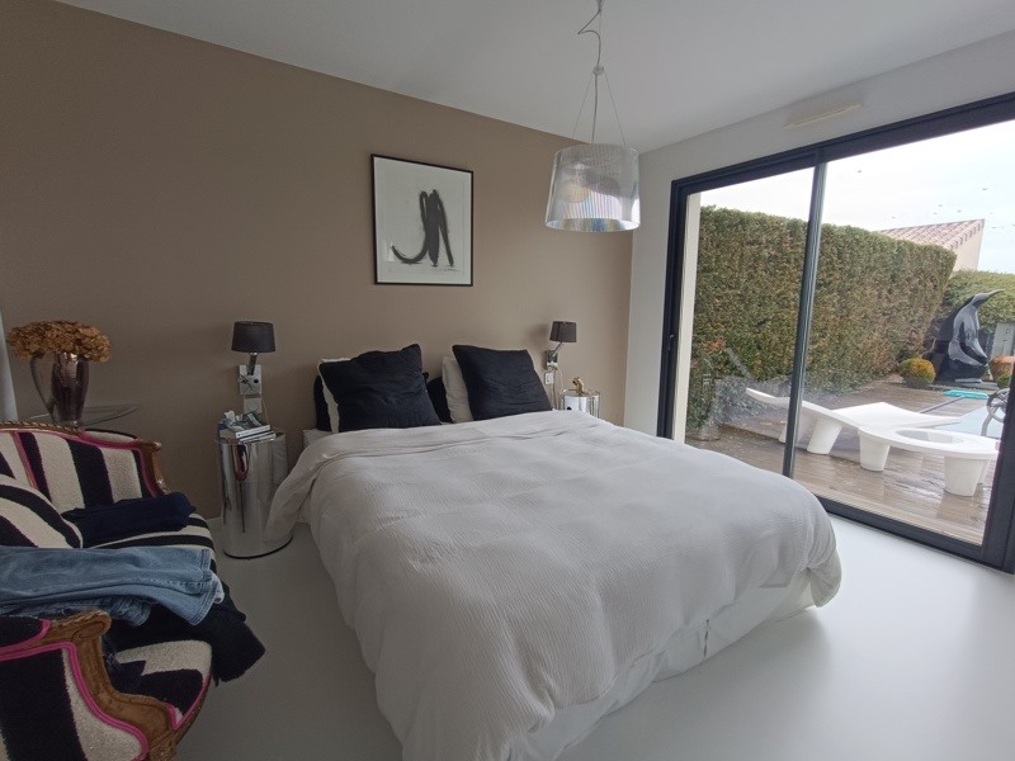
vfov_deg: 78.1
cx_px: 508
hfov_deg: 94.5
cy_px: 380
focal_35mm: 16
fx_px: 469
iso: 83
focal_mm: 1.66
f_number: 2.2
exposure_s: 1/100
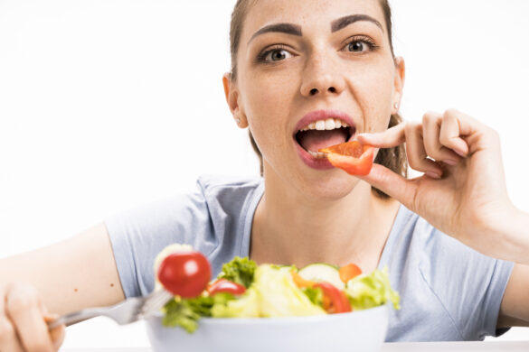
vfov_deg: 18.2
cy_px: 176
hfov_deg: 27.0
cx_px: 264
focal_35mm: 75
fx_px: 1102
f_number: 6.3
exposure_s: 1/160
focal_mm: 75
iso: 100
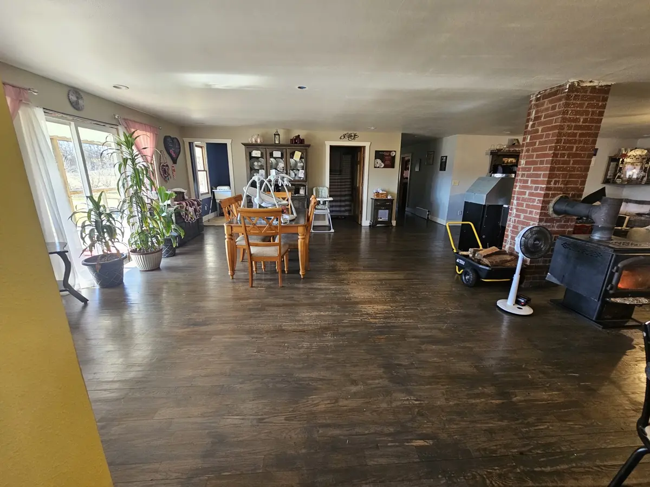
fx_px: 244
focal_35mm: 13
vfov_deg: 89.9
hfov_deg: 106.2
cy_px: 244
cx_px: 325
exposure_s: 1/60
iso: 250
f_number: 2.2
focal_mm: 2.2
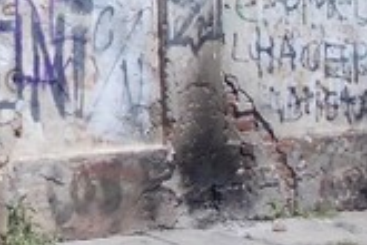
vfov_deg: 10.1
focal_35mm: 135
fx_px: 1376
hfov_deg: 14.7
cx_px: -85
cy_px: -4
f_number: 5.4
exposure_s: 1/320
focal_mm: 4
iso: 80
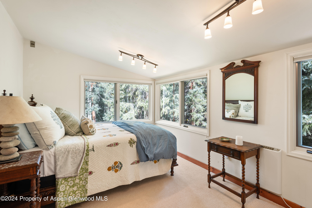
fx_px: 147
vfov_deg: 70.5
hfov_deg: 93.3
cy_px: 104
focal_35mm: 17
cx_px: 156
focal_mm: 17
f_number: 7.1
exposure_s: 1/2.5
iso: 100
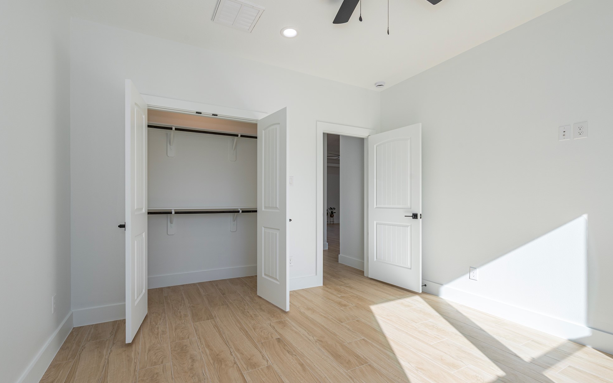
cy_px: 202
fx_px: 284
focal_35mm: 17
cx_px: 294
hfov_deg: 94.3
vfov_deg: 67.9
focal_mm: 15
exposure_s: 1/60
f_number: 9
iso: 100
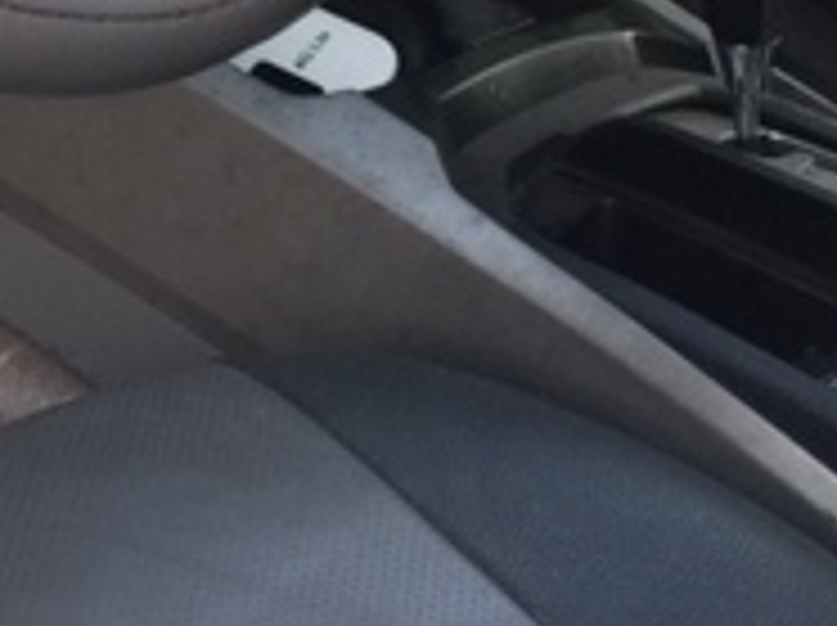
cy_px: -504
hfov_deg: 15.0
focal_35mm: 125
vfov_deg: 11.0
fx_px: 3019
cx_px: -288
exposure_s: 1/33
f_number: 2.2
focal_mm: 4.15
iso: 32
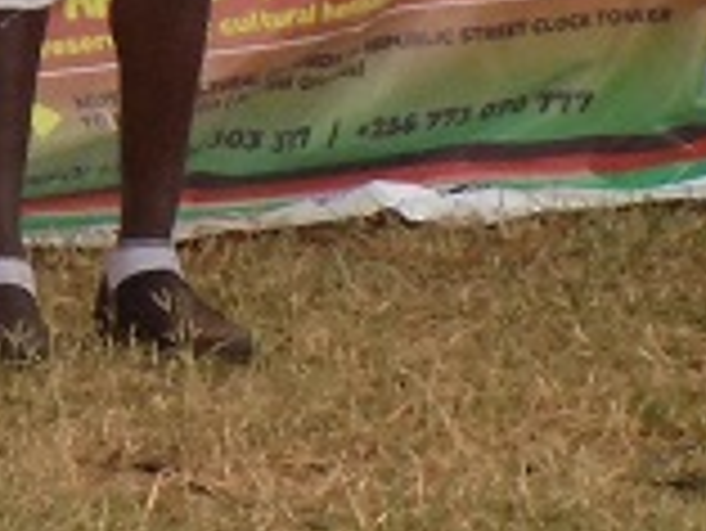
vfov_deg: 2.9
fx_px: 10430
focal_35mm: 511
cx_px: -366
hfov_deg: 3.9
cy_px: -448
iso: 80
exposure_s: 1/250
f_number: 4.3
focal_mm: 13.9
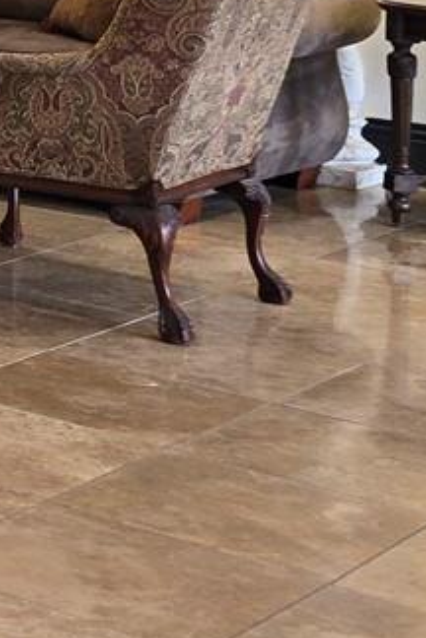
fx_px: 2094
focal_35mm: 118
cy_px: -203
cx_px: -915
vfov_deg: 16.4
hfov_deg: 9.0
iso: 100
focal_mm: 6.3
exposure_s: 1/40
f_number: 1.7
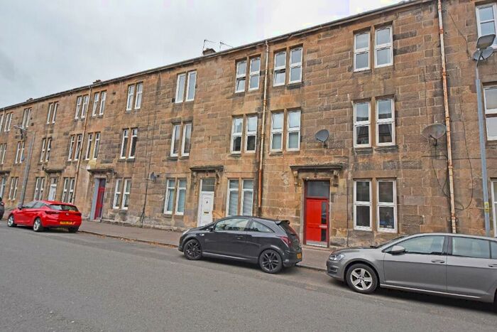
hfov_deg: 90.0
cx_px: 248
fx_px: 249
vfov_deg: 67.4
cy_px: 166
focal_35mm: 18
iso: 400
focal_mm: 12
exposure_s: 1/1250
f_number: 5
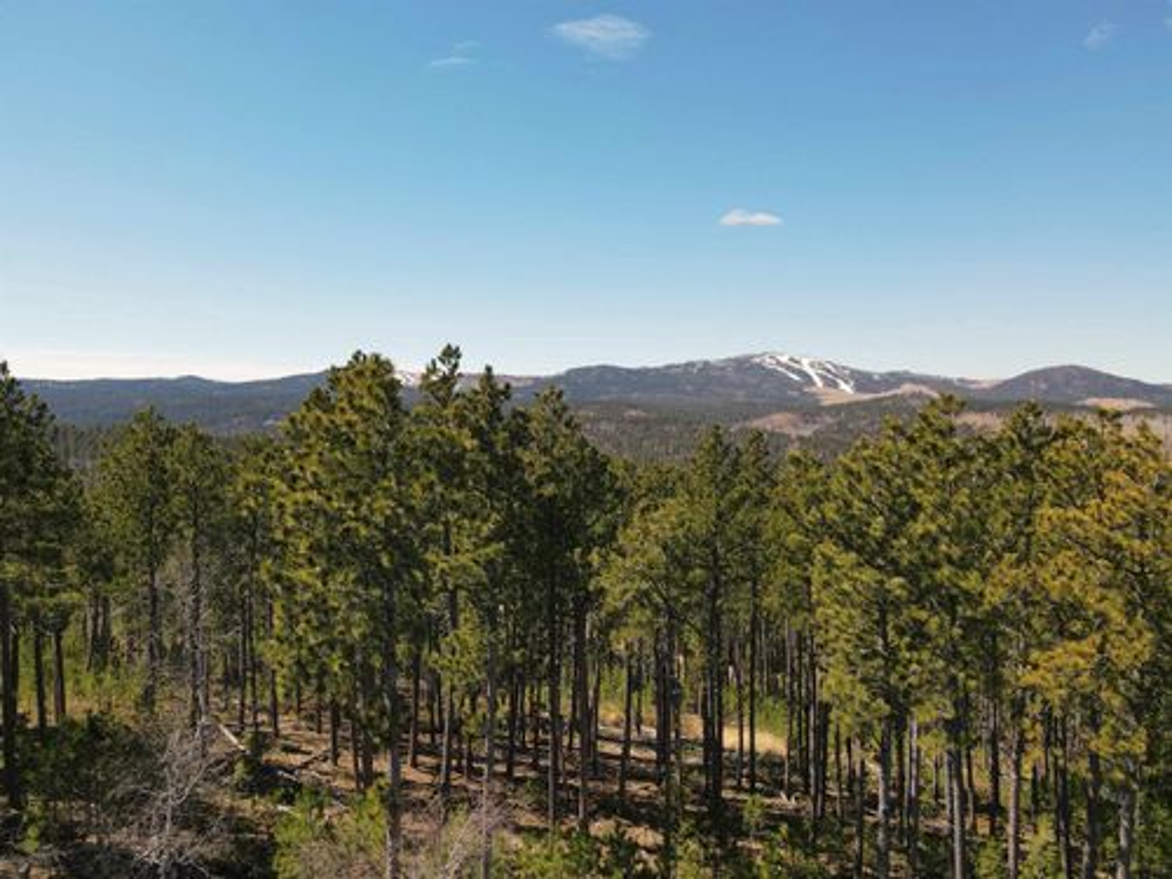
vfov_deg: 56.8
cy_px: 440
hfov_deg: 71.6
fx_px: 813
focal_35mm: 24
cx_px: 586
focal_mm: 4.5
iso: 100
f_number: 2.8
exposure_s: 1/500
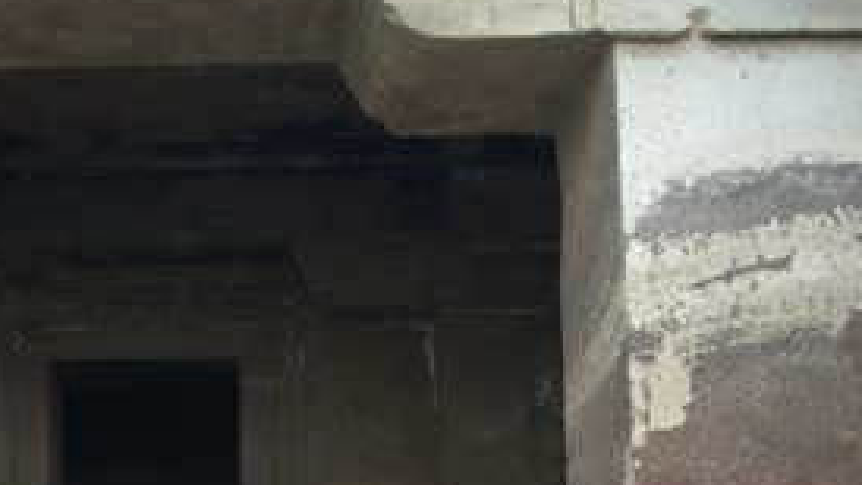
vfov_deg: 15.4
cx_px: 82
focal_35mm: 77
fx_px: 1765
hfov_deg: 26.5
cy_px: 449
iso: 100
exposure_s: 1/30
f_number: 4
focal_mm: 21
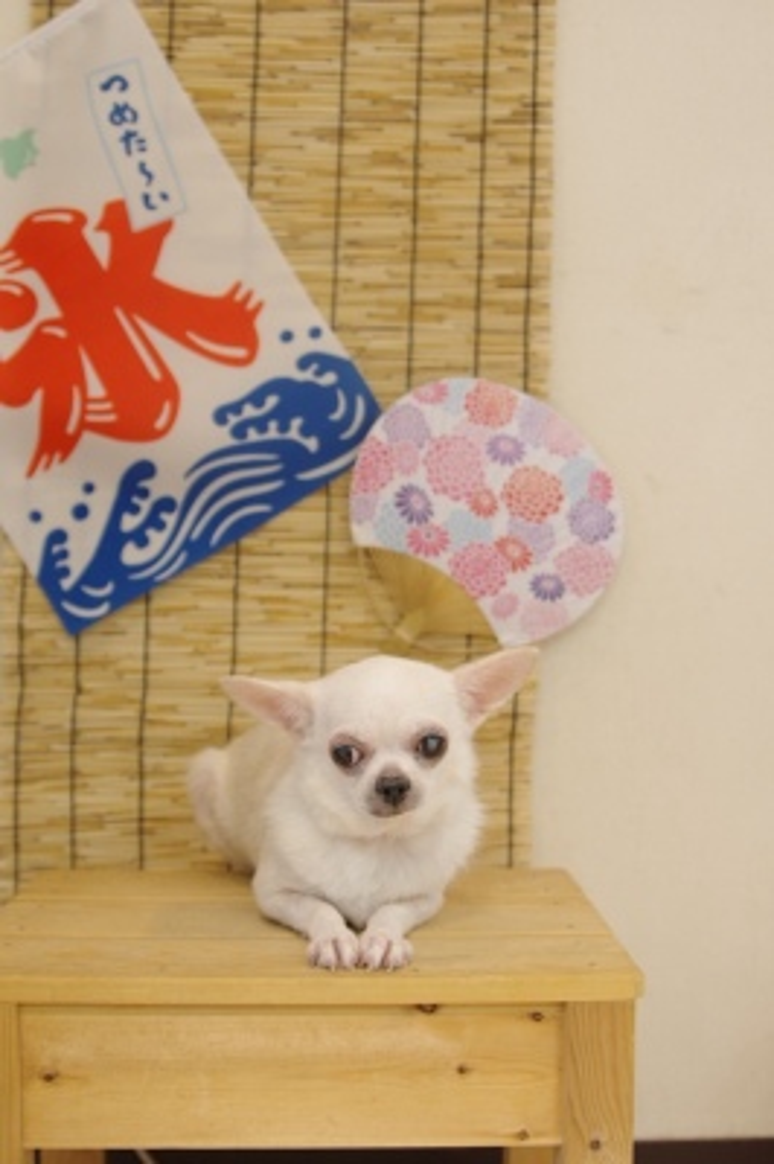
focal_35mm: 42
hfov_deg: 31.8
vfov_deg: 46.4
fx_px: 1357
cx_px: 387
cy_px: 582
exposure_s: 1/100
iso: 640
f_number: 2.8
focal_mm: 28
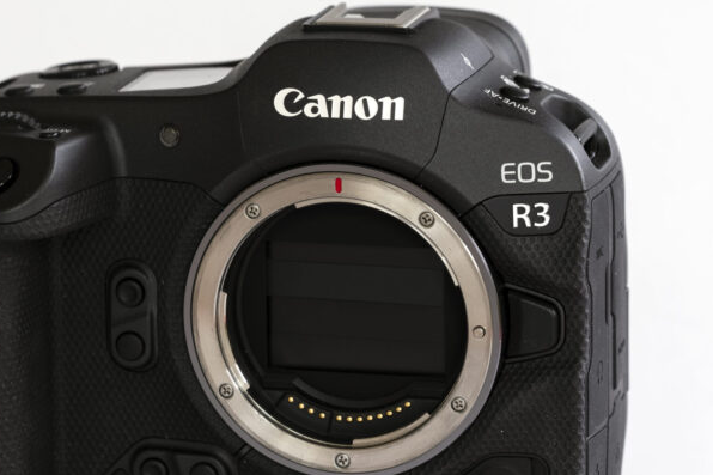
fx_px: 3940
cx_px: 287
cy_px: 336
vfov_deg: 6.9
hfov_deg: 10.3
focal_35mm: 199
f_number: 5.6
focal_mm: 80
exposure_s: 1/20
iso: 200
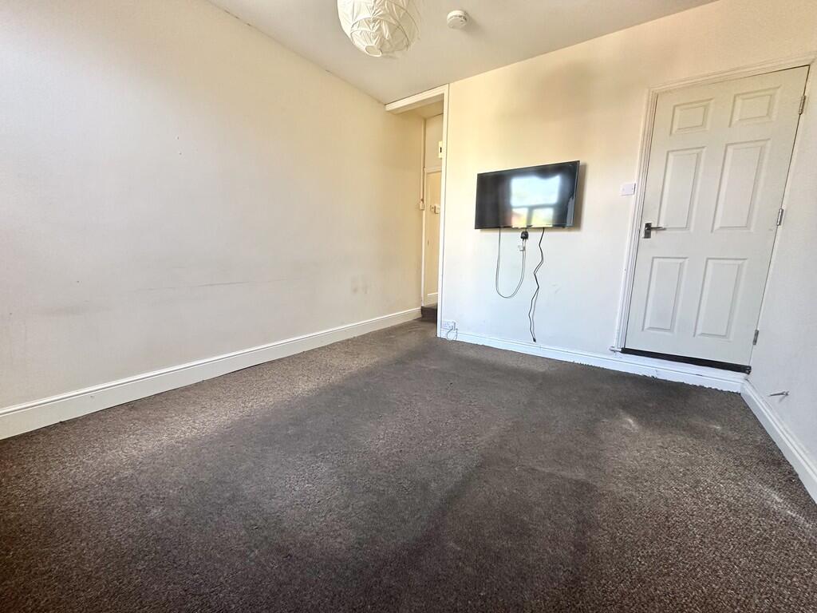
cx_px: 408
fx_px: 330
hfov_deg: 102.1
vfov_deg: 85.7
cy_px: 306
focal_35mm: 14
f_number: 2.2
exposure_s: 1/65
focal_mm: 2.22
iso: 320
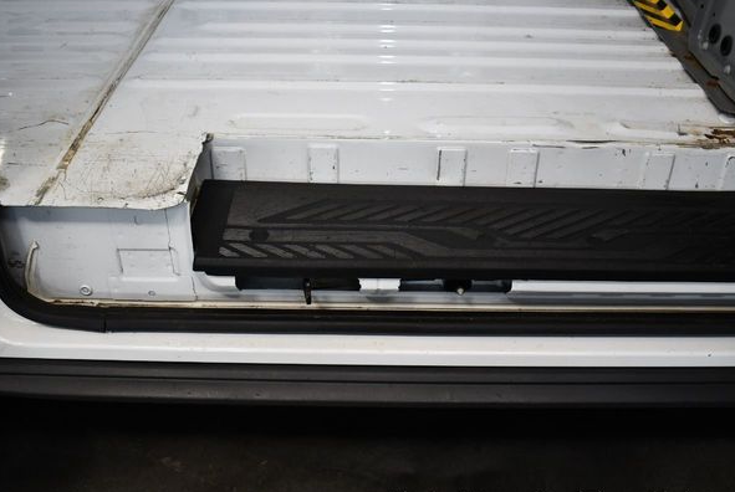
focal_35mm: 39
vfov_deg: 34.3
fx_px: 797
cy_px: 257
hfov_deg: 49.5
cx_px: 367
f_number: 3.5
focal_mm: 18
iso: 800
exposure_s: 1/200
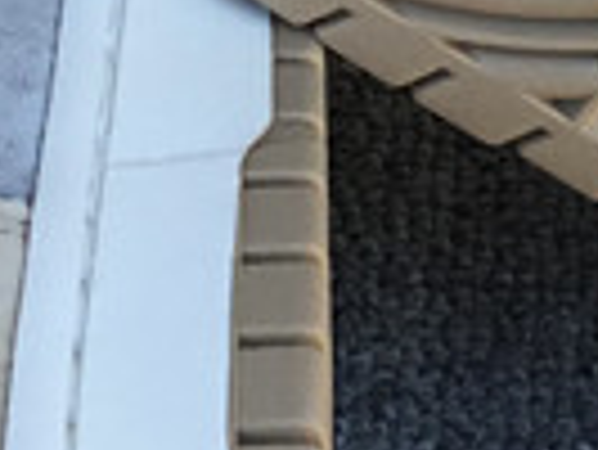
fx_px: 3614
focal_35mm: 209
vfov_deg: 7.0
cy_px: -146
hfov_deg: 9.4
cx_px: 531
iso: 25
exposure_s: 1/100
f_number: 2.4
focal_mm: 3.3
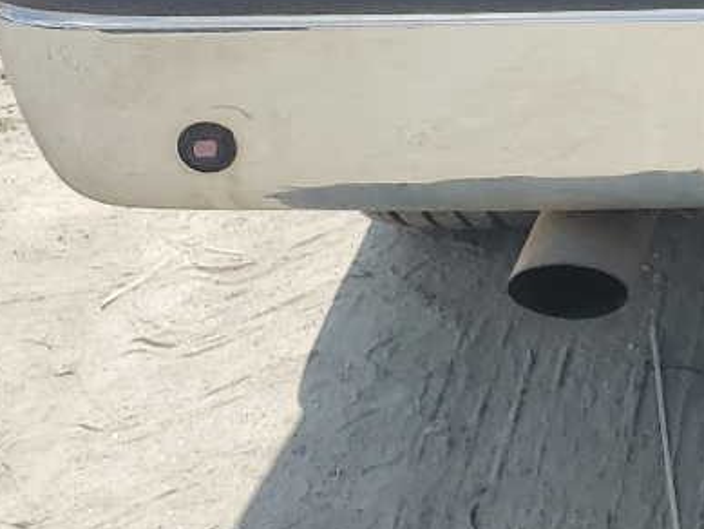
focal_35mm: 107
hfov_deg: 15.9
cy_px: -361
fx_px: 2177
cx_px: 1232
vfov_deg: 12.8
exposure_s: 1/2500
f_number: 1.5
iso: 50
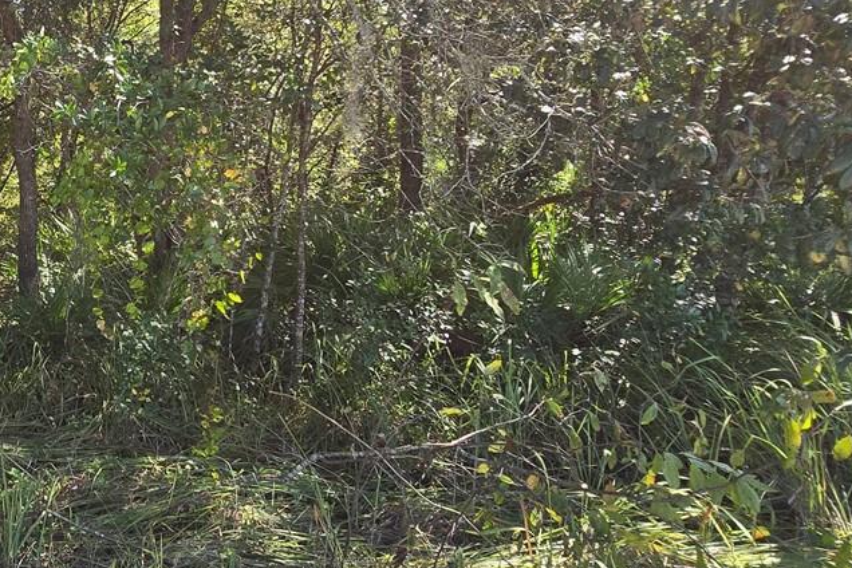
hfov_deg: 46.6
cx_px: -1
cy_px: 158
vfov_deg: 38.1
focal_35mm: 34
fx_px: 805
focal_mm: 2.2
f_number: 2.2
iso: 50
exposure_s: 1/528
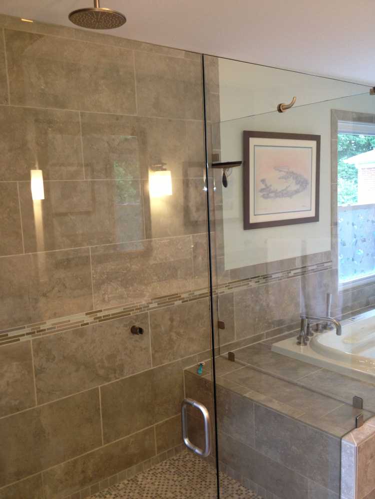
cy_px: 250
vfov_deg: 52.6
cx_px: 188
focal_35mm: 35
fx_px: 506
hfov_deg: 40.7
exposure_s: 1/20
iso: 125
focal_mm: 4.28
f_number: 2.4
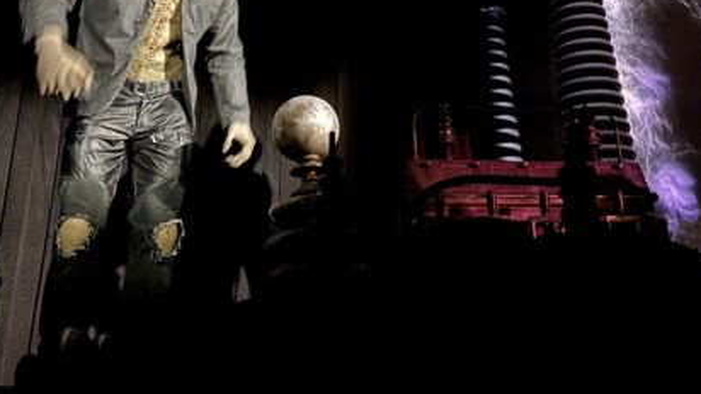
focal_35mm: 44
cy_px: 46
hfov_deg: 46.3
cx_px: 398
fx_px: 818
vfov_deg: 26.3
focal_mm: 5.96
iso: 1000
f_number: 1.6
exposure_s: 1/5
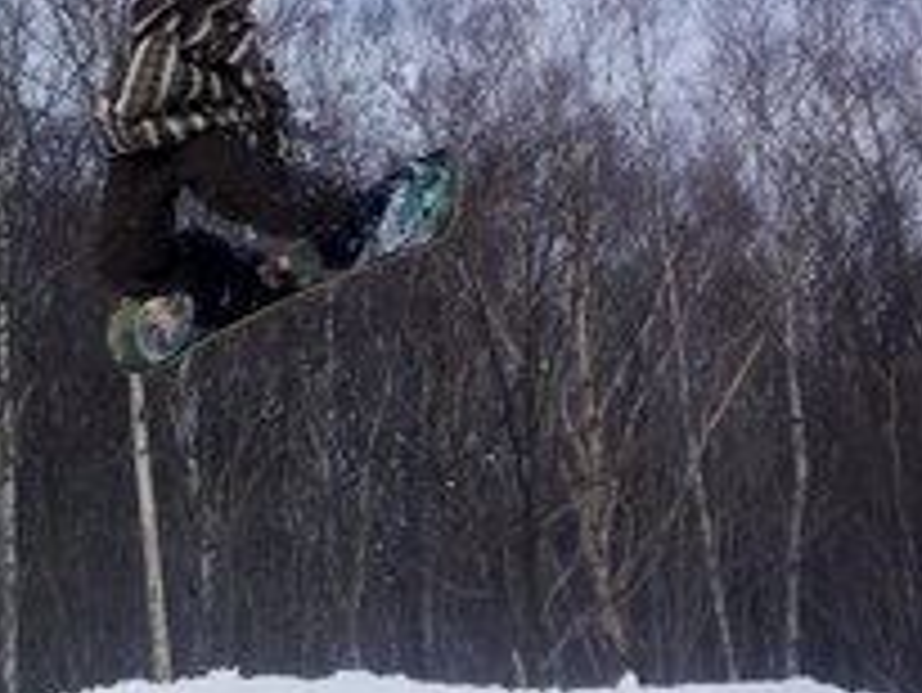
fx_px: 4611
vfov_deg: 8.6
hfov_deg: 11.4
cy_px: 70
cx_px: 261
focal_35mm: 173
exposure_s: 1/320
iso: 50
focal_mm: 12.1
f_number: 3.5
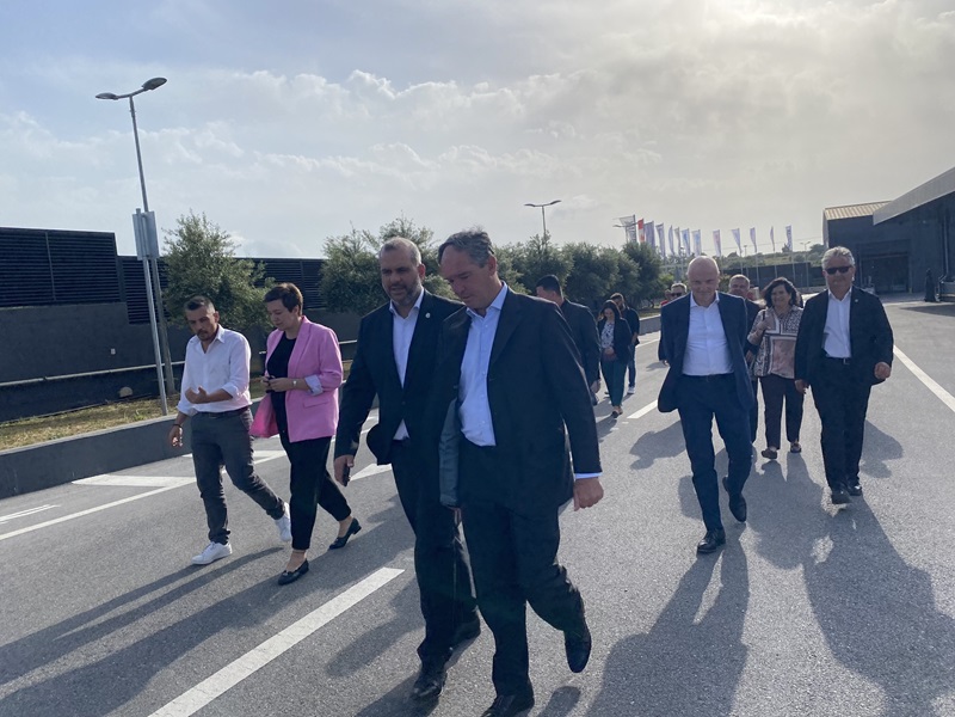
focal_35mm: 26
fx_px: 717
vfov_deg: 53.1
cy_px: 358
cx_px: 478
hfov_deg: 67.3
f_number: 1.8
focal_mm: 4.25
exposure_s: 1/5236
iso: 32
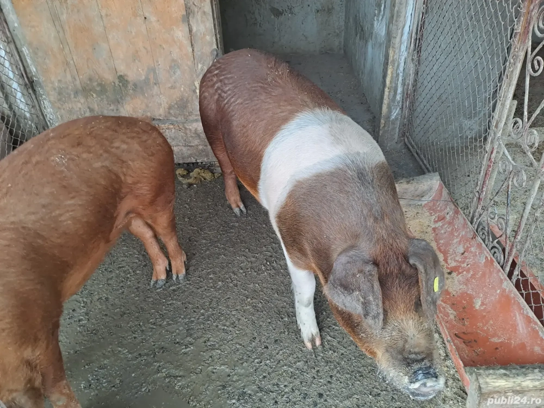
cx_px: 272
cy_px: 204
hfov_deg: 69.4
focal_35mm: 25
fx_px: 393
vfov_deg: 54.9
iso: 125
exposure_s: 1/50
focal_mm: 4.65
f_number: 1.8
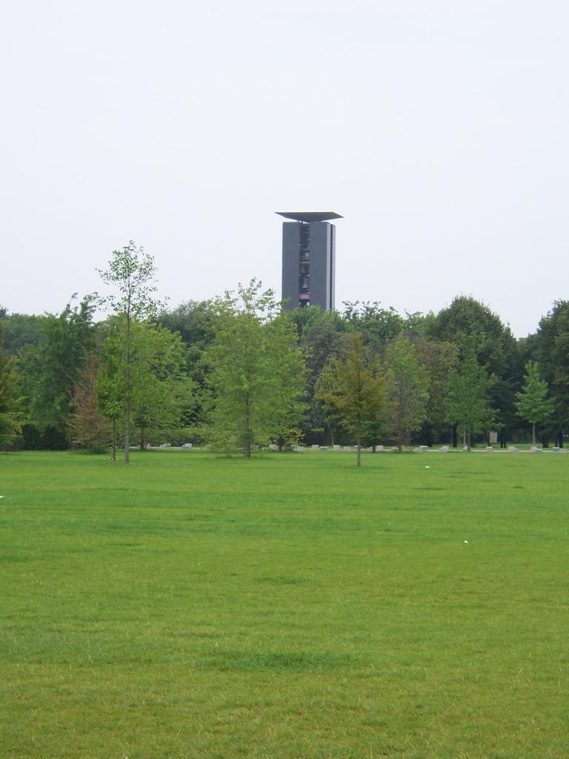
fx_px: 2192
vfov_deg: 19.6
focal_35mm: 100
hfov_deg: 14.8
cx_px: 284
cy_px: 380
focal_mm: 16.6
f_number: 4.9
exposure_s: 1/125
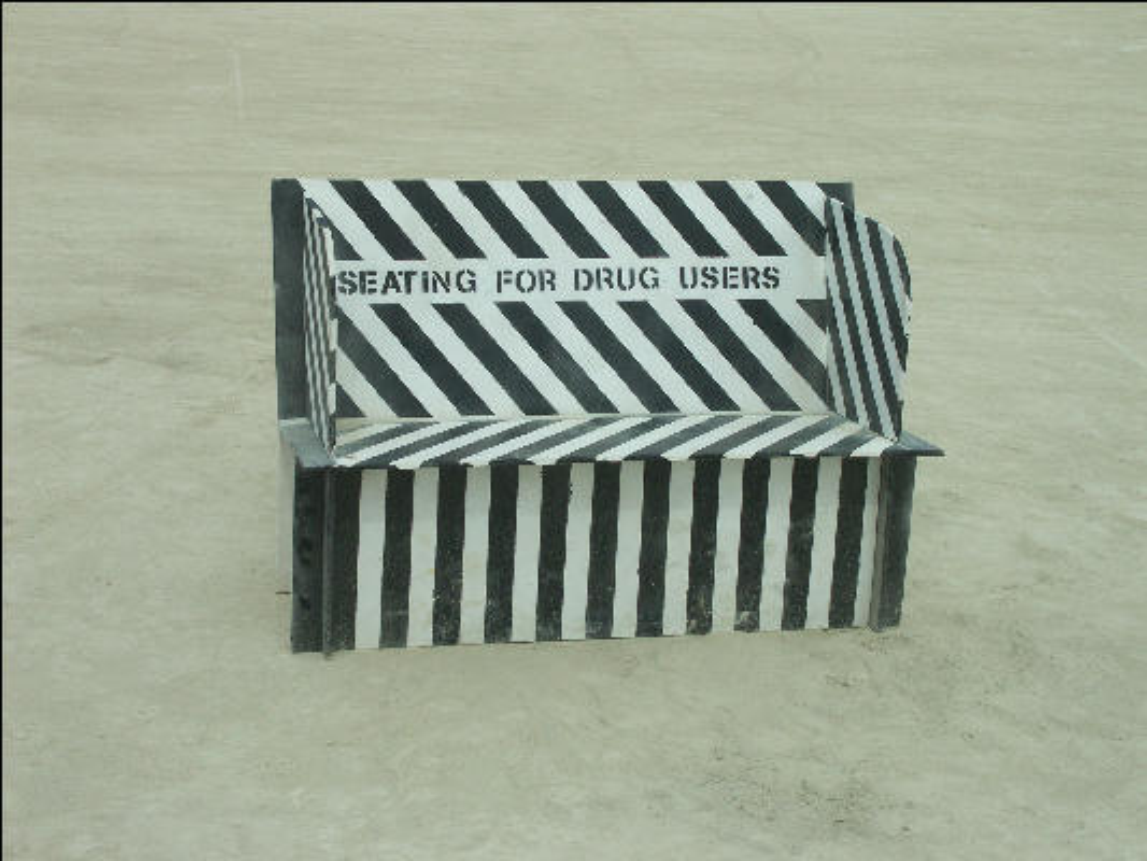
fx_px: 2154
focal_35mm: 65
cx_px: 574
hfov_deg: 29.8
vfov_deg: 22.6
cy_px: 430
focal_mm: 16.18
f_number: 8
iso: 100
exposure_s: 1/640
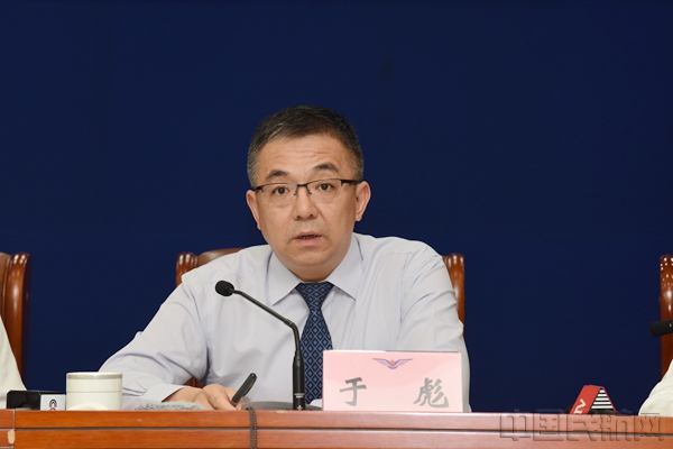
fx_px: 3084
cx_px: 336
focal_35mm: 165
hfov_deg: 12.5
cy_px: 224
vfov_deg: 8.3
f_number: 8
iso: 1250
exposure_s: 1/60
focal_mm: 165
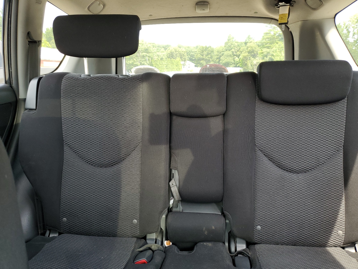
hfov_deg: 67.3
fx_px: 269
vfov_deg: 53.1
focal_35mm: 26
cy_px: 134
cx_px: 179
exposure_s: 1/60.2
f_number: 1.5
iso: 51
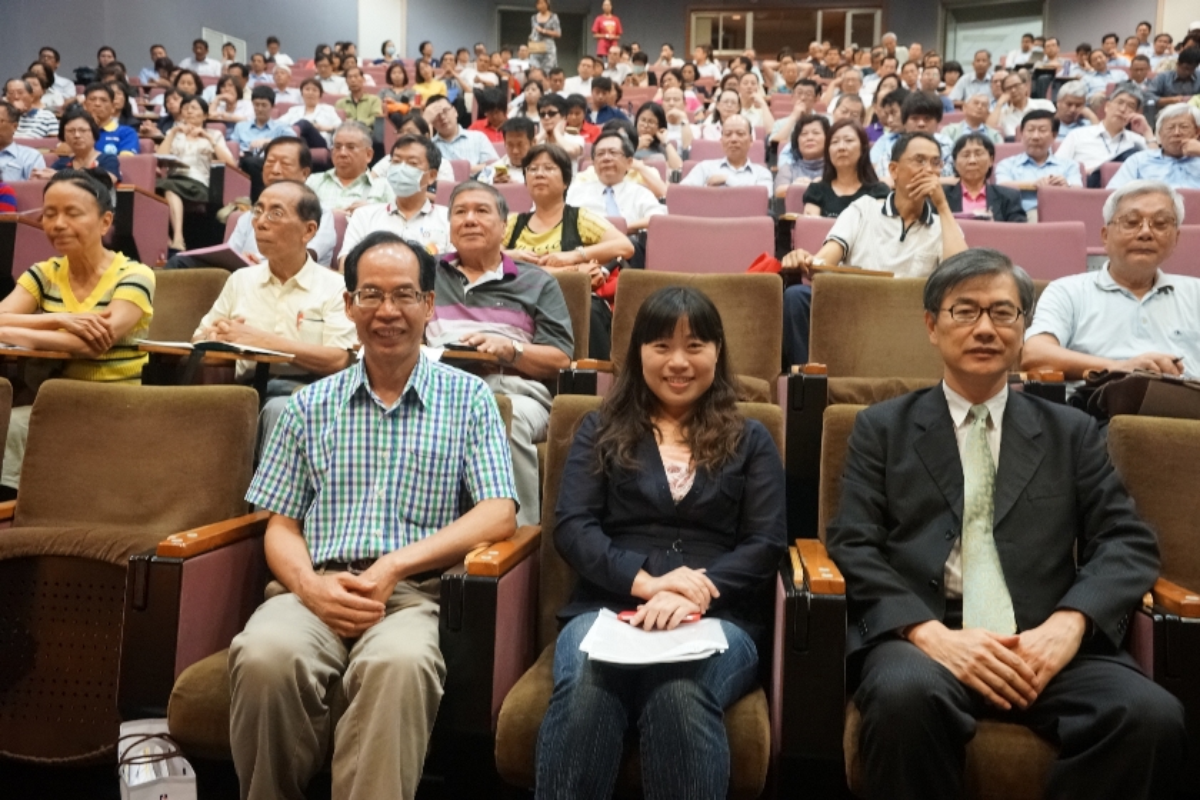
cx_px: 600
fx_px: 1000
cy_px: 400
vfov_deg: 43.6
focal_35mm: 30
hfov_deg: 61.9
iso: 3200
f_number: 5
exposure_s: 1/40
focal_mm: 30
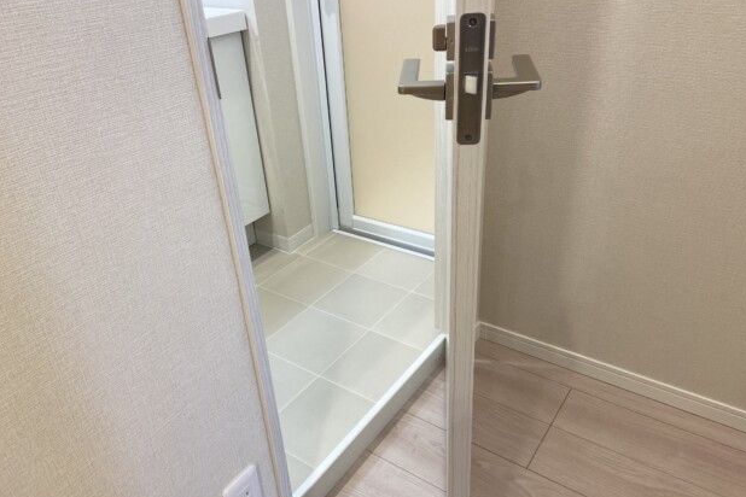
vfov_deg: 46.4
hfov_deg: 65.5
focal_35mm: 28
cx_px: 384
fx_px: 580
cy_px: 264
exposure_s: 1/100
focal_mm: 4.25
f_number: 1.8
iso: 125
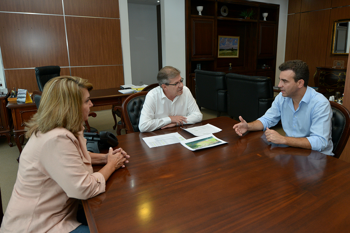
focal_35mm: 21
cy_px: 116
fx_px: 204
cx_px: 175
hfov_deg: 81.2
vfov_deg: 59.5
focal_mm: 21
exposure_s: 1/60
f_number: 5.6
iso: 800
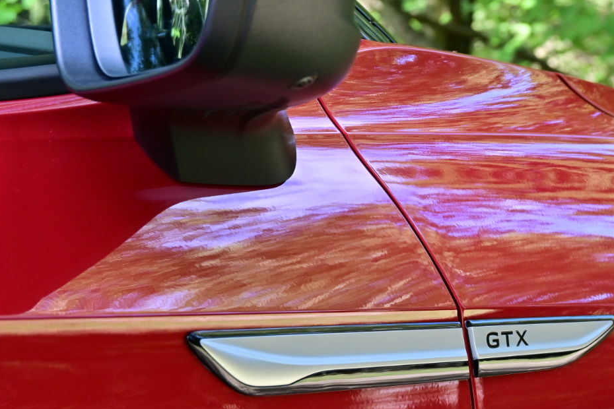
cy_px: 239
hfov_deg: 16.5
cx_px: 510
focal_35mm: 123
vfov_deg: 11.2
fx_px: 2095
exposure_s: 1/80
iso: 280
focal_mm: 47
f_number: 6
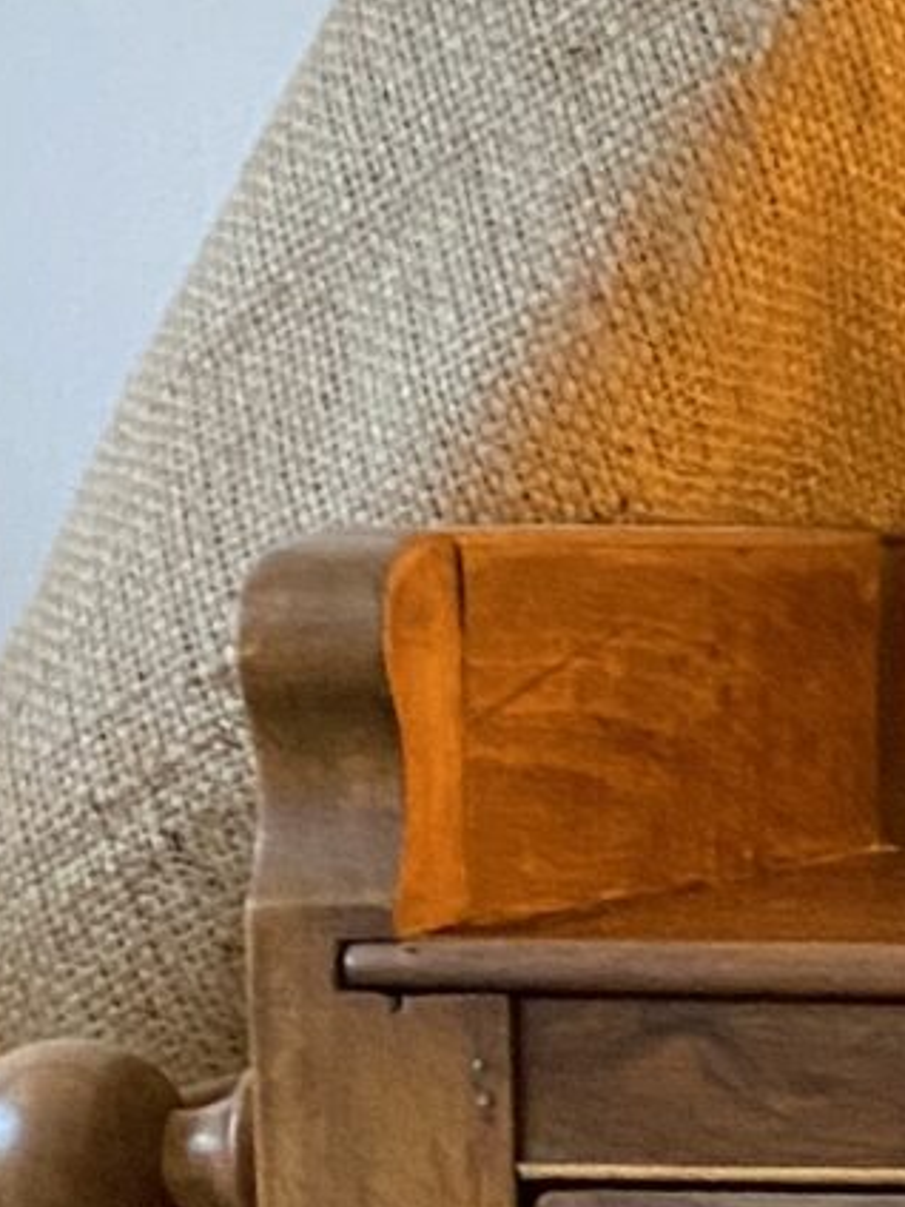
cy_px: 1264
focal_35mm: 157
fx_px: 5473
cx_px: 2146
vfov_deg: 12.4
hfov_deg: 8.6
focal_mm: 4.25
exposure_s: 1/33
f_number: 1.8
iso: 500
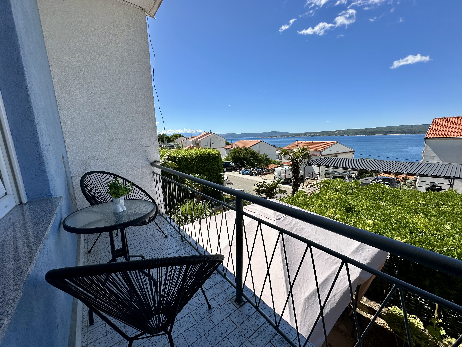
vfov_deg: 85.7
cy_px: 174
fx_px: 187
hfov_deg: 102.1
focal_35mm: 14
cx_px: 231
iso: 50
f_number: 2.2
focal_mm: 2.22
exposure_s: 1/2506
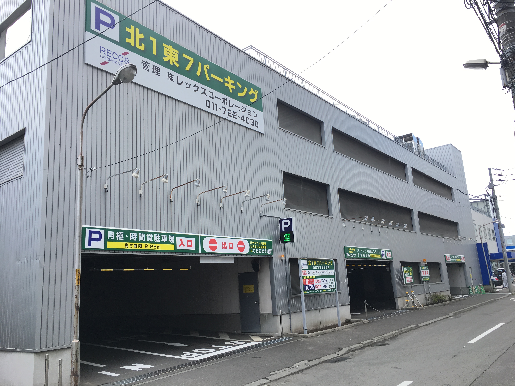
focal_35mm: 29
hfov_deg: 61.7
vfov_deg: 48.2
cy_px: 193
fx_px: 431
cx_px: 258
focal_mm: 4.15
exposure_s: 1/561
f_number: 2.2
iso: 25
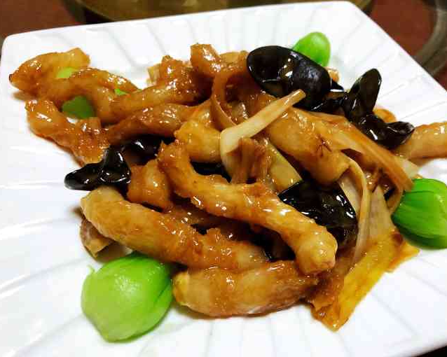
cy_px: 183
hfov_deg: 58.7
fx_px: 397
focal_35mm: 30
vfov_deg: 48.5
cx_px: 242
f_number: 1.8
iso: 64
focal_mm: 3.99
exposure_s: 1/15
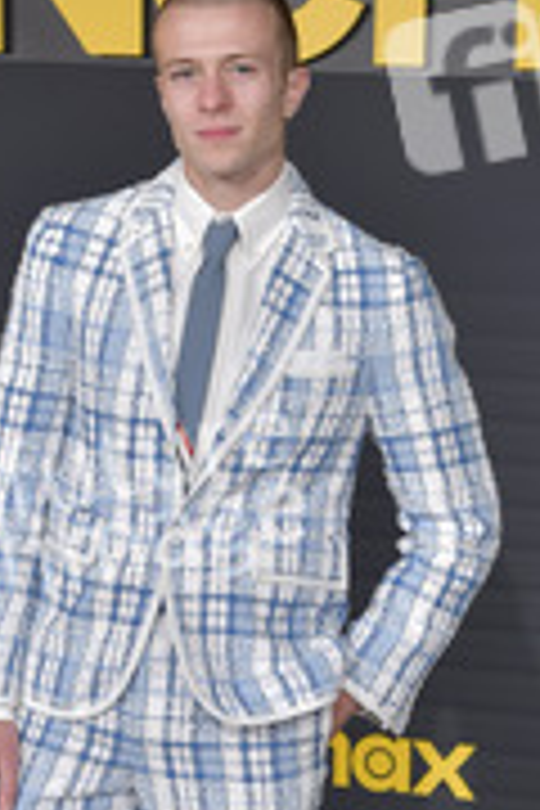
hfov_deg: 10.6
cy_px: 742
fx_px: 2902
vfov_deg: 15.7
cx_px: 209
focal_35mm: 129
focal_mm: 58
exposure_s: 1/250
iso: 320
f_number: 6.3
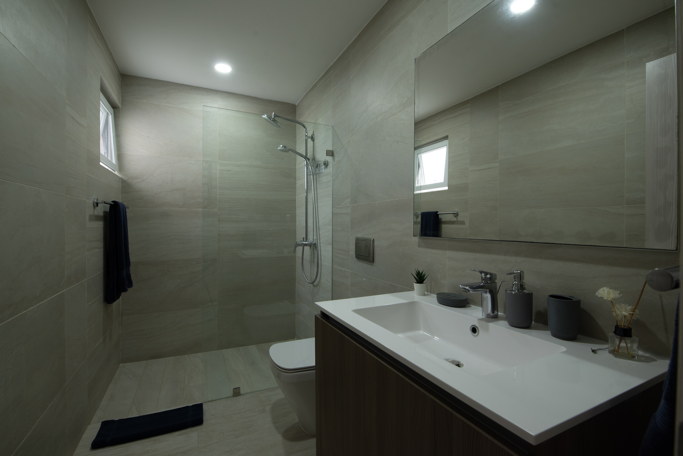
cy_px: 228
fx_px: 304
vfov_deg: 73.8
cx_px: 342
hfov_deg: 96.7
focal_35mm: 16
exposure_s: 1/10
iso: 640
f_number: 9
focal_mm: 16
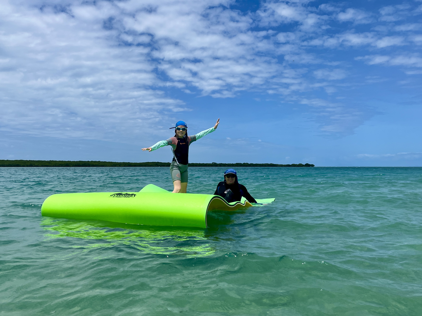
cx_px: 211
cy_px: 158
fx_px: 317
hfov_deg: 67.3
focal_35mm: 26
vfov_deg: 53.1
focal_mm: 5.1
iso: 50
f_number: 1.6
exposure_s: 1/9091
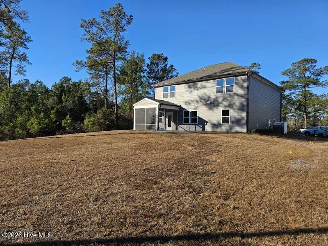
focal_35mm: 23
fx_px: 218
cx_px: 164
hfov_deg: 73.9
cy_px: 123
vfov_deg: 58.9
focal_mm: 6.3
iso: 10
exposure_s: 1/574
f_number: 1.7
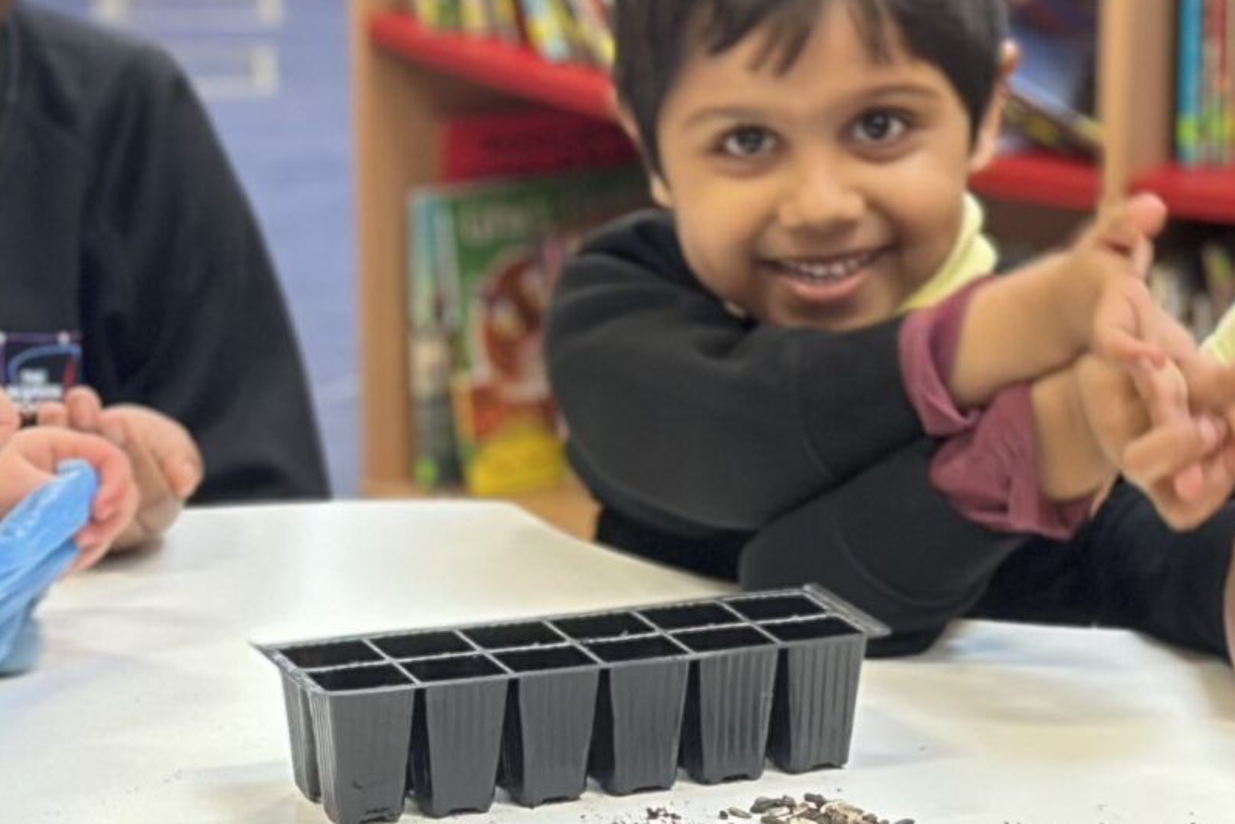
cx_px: 788
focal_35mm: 160
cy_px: 847
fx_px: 5490
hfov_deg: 12.8
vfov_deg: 8.5
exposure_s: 1/50
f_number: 1.78
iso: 160
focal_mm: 6.86
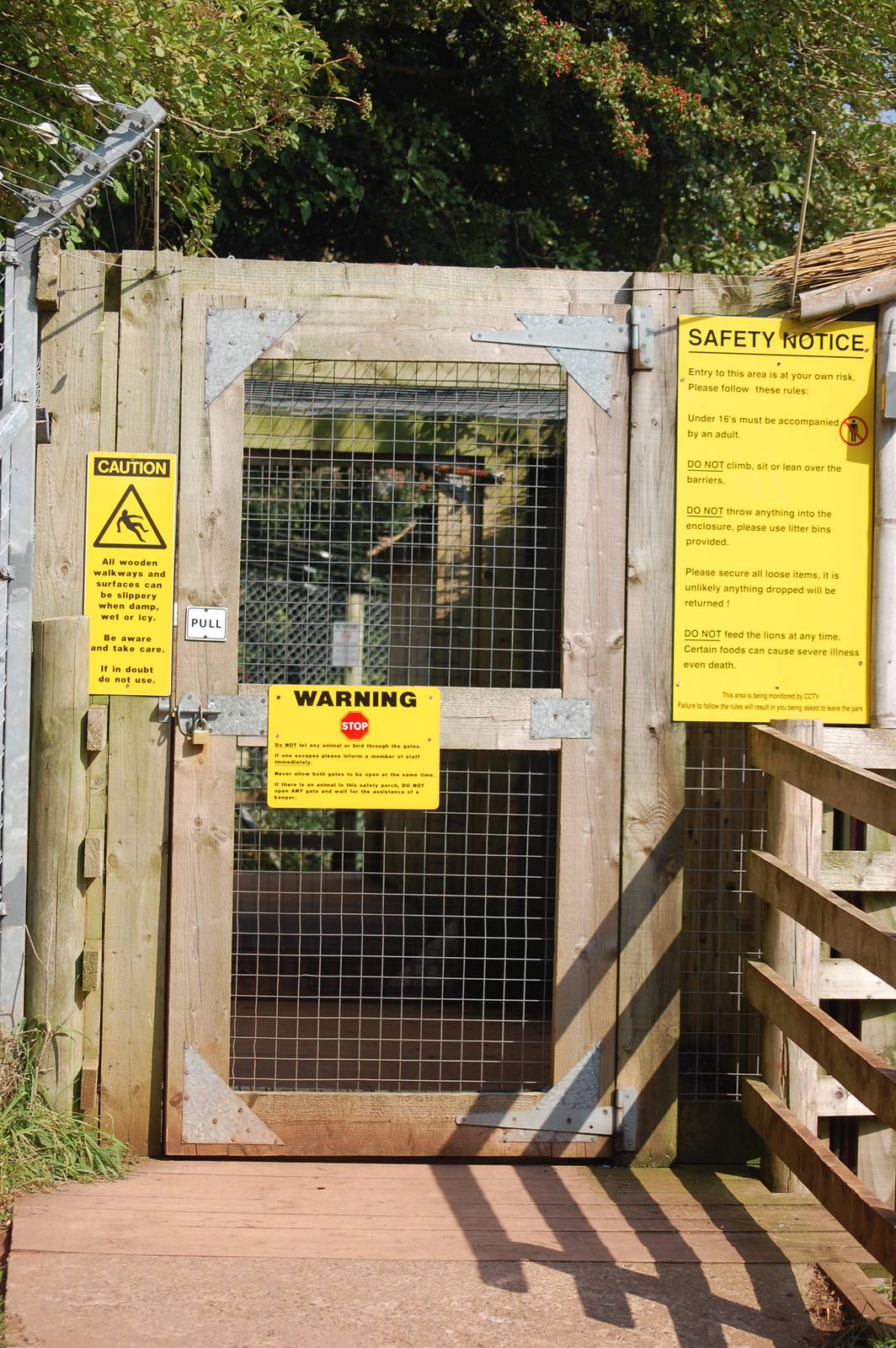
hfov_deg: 14.7
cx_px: 448
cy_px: 674
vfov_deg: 21.9
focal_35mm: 93
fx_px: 3478
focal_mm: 62
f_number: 5.6
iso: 200
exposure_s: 1/500
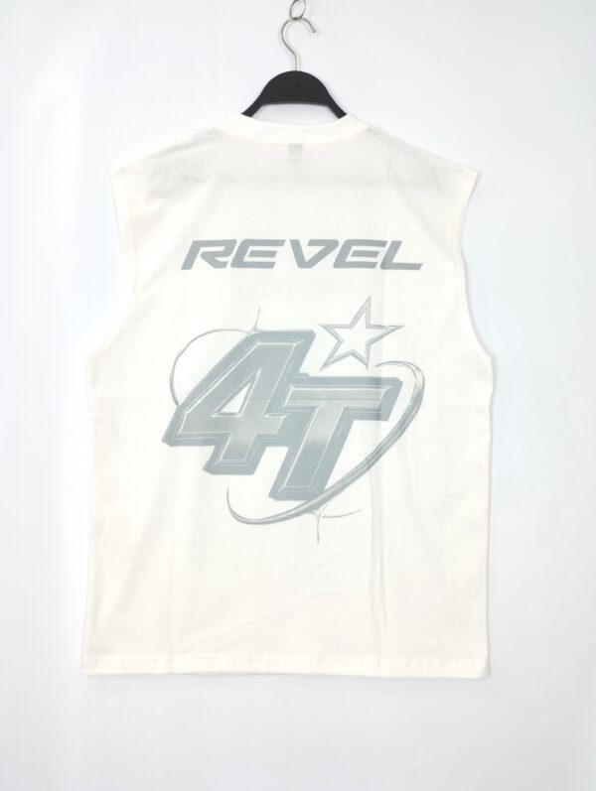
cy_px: 396
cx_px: 298
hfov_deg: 49.9
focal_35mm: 28
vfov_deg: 63.4
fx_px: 641
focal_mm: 4.27
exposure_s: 1/15
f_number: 1.8
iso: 100
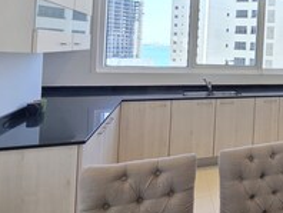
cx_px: 295
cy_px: 55
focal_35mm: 30
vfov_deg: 45.4
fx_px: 246
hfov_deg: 47.4
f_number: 1.9
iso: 80
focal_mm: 2.2
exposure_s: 1/100
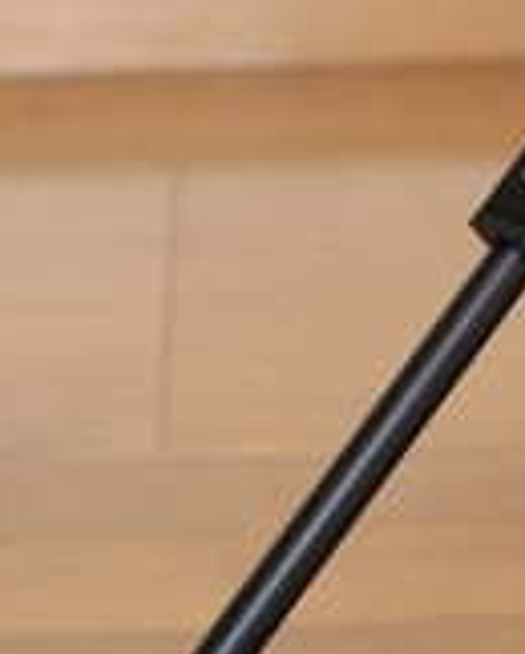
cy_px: 450
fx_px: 3916
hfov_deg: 7.7
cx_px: 388
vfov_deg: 9.5
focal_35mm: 202
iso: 500
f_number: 2.8
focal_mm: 35
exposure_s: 1/80
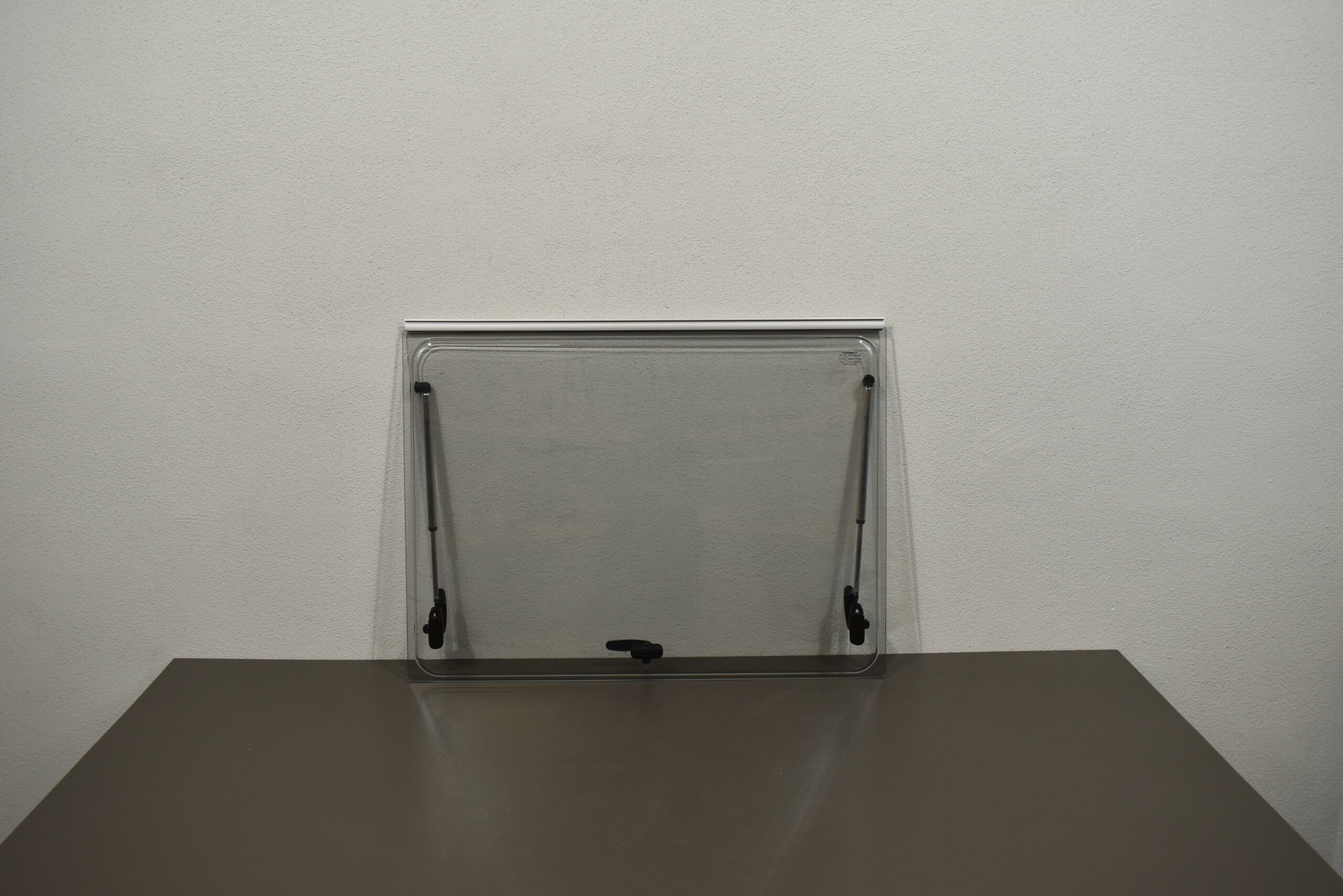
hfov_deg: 57.2
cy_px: 448
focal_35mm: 33
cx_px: 672
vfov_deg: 40.0
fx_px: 1231
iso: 400
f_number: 5.6
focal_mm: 22
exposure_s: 1/125
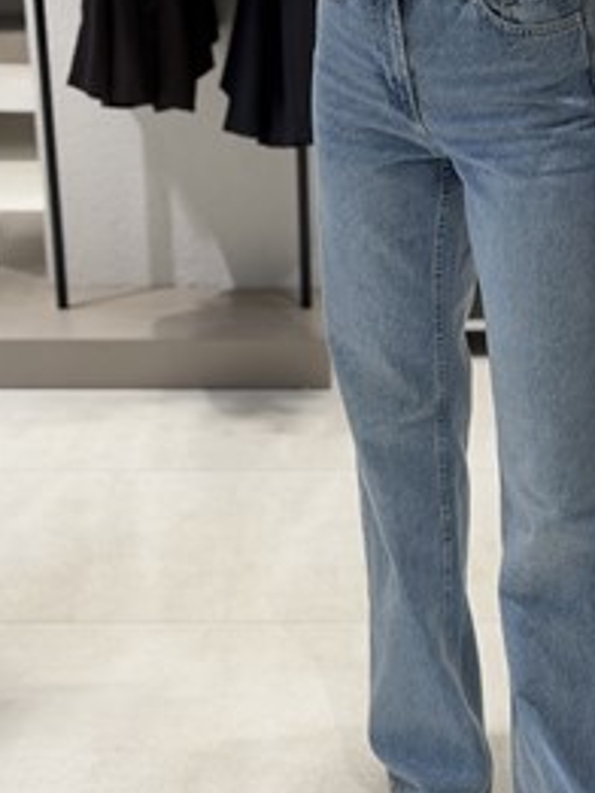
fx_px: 1878
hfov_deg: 17.9
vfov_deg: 23.8
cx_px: 405
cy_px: 416
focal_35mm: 82
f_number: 1.78
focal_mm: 6.76
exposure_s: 1/100
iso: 50
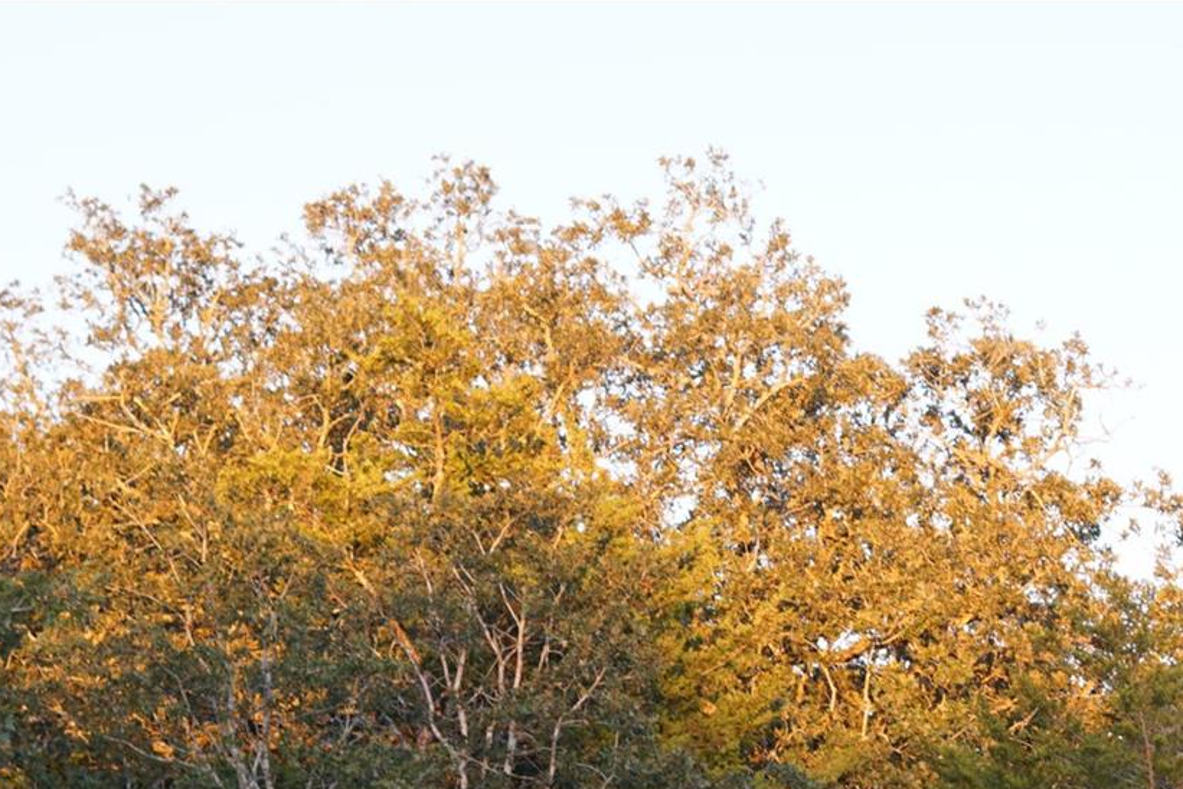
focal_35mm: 187
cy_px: 981
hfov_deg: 10.9
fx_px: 6147
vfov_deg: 7.3
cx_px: 1068
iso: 200
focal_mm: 50
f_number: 4
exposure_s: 1/80
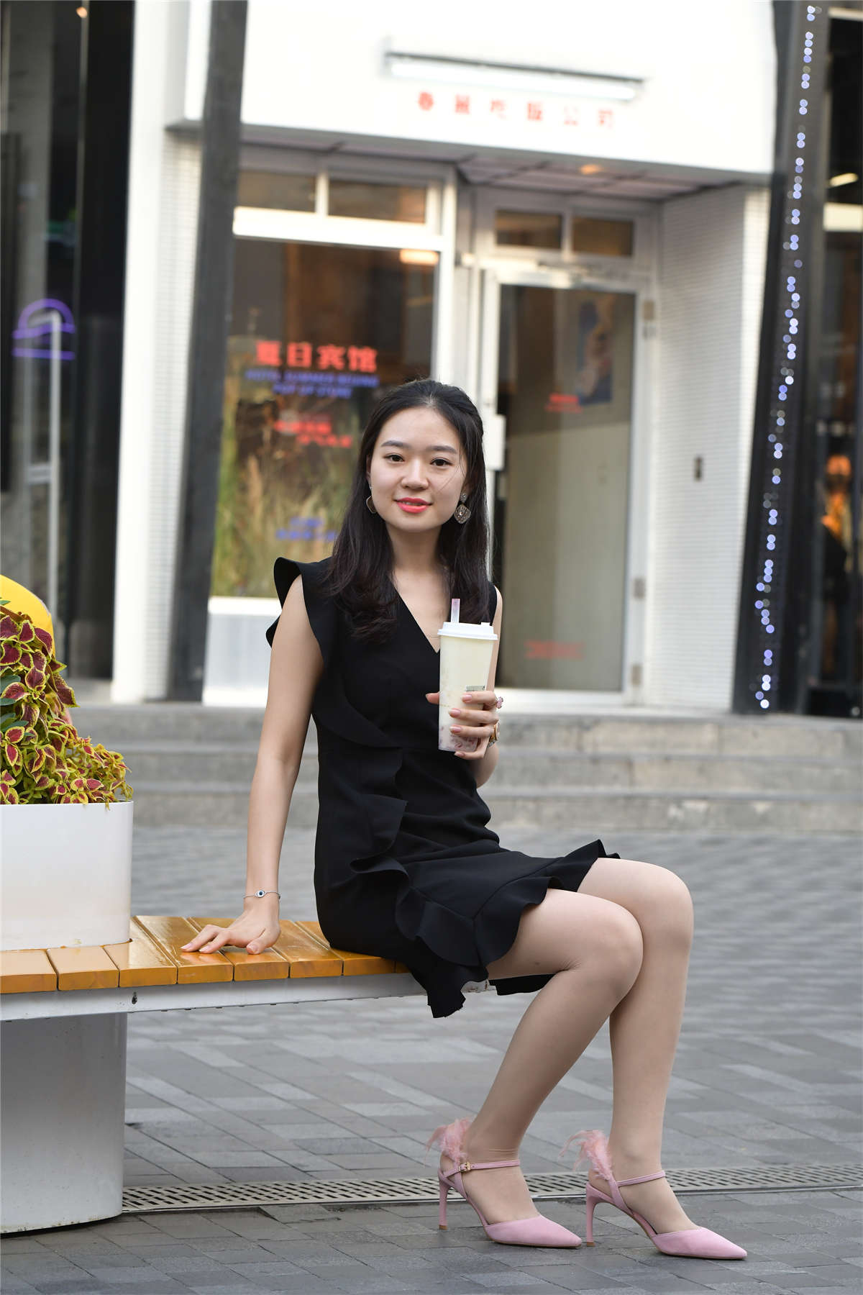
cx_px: 432
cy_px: 648
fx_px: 3596
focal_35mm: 100
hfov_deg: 13.7
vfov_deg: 20.4
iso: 1250
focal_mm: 100
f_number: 5
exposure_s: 1/640
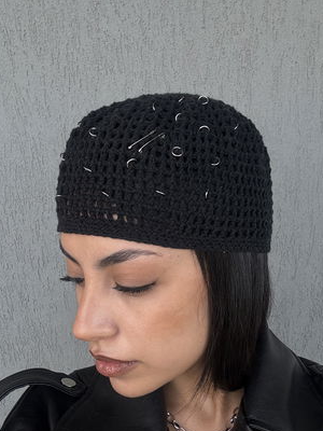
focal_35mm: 40
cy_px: 284
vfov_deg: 46.1
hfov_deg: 35.9
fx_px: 498
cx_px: 187
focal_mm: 2.69
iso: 25
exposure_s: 1/239
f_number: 1.9
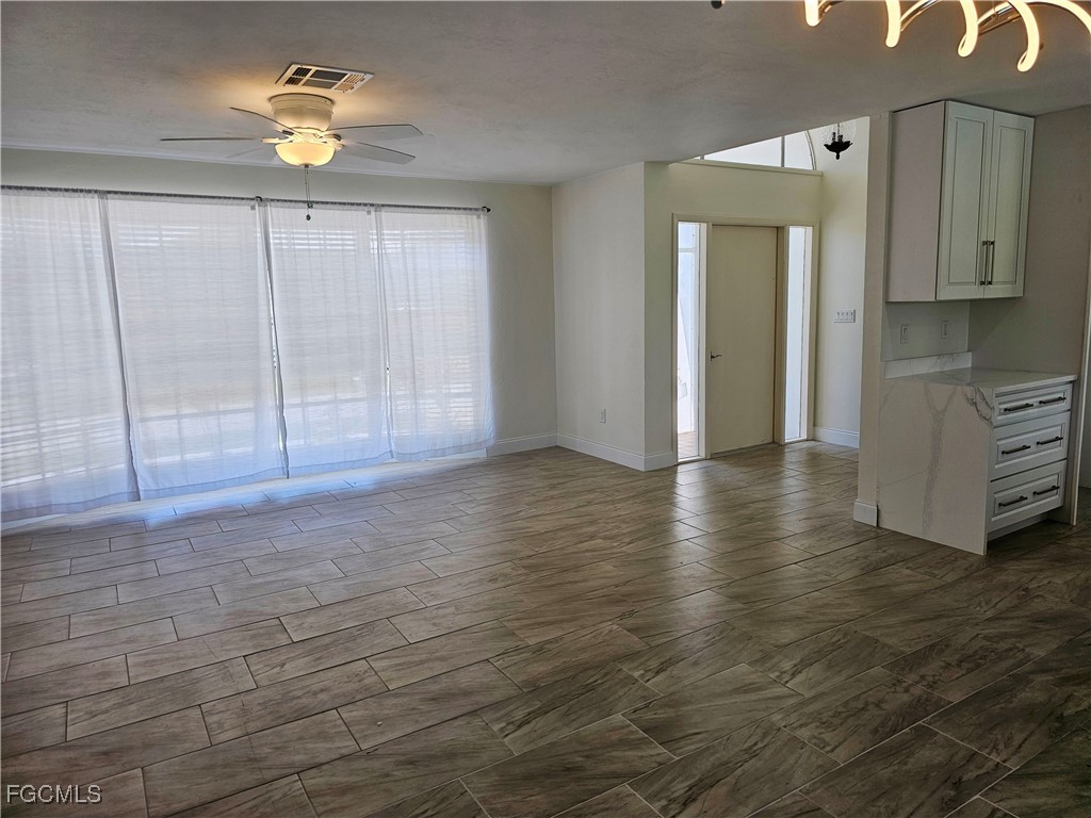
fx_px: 725
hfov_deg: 73.9
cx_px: 546
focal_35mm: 23
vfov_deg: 58.9
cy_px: 409
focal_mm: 6.3
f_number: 1.7
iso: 20
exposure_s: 1/120
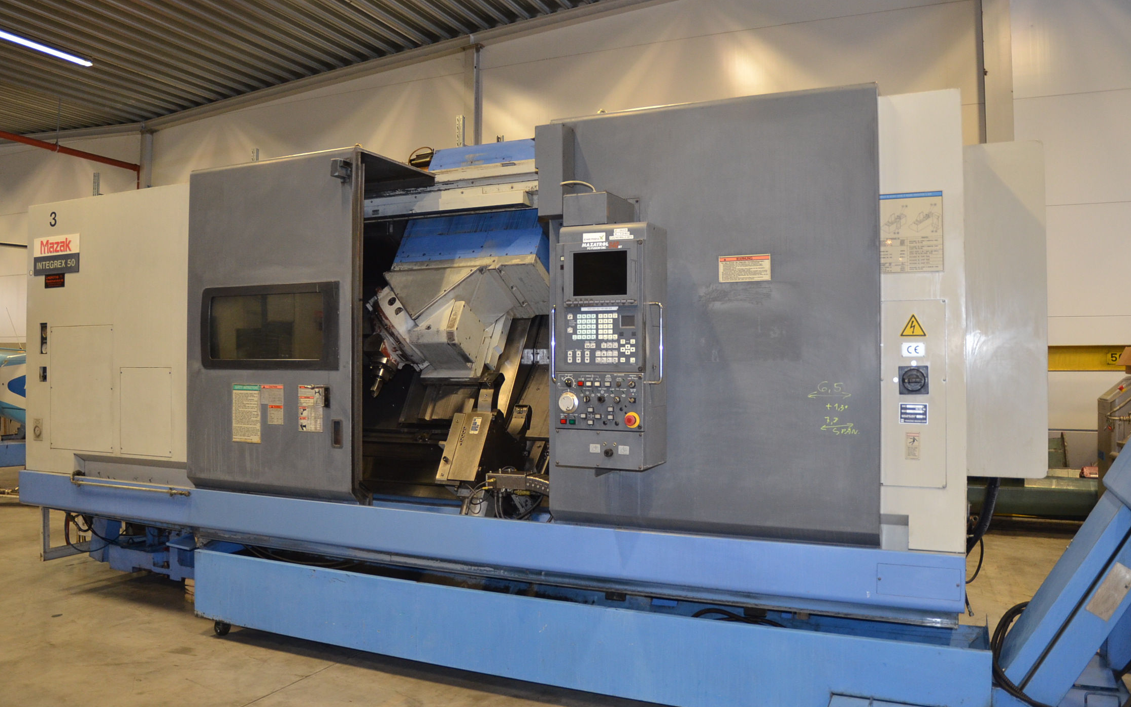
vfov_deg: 46.0
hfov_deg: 68.4
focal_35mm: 27
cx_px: 572
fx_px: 832
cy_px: 342
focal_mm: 16
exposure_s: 1/60
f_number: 2.8
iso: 800
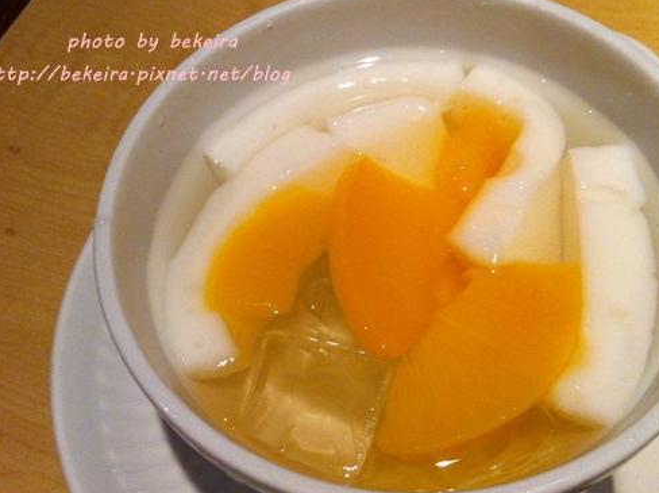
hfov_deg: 43.8
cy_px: 235
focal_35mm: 43
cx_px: 381
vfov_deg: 33.5
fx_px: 818
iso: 160
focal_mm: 3.85
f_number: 2.8
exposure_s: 1/15
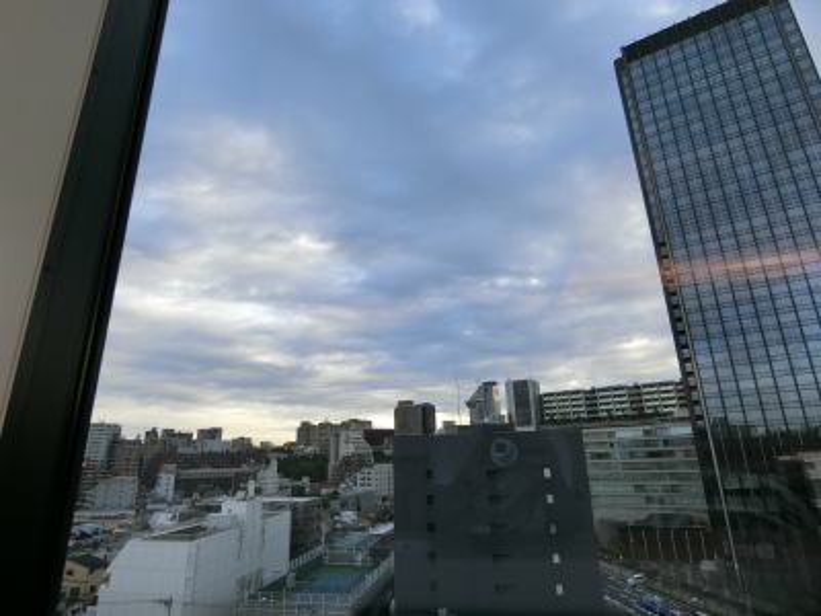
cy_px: 308
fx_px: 451
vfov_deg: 68.7
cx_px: 410
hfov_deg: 84.7
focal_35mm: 19
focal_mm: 4.06
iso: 160
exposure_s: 1/100
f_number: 6.9
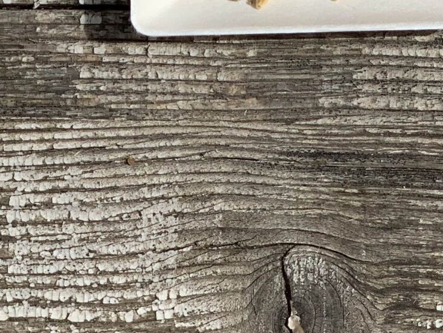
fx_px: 2330
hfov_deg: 10.9
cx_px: 281
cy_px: -136
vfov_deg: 8.0
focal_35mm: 182
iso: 16
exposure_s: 1/2083
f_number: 2.4
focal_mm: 6
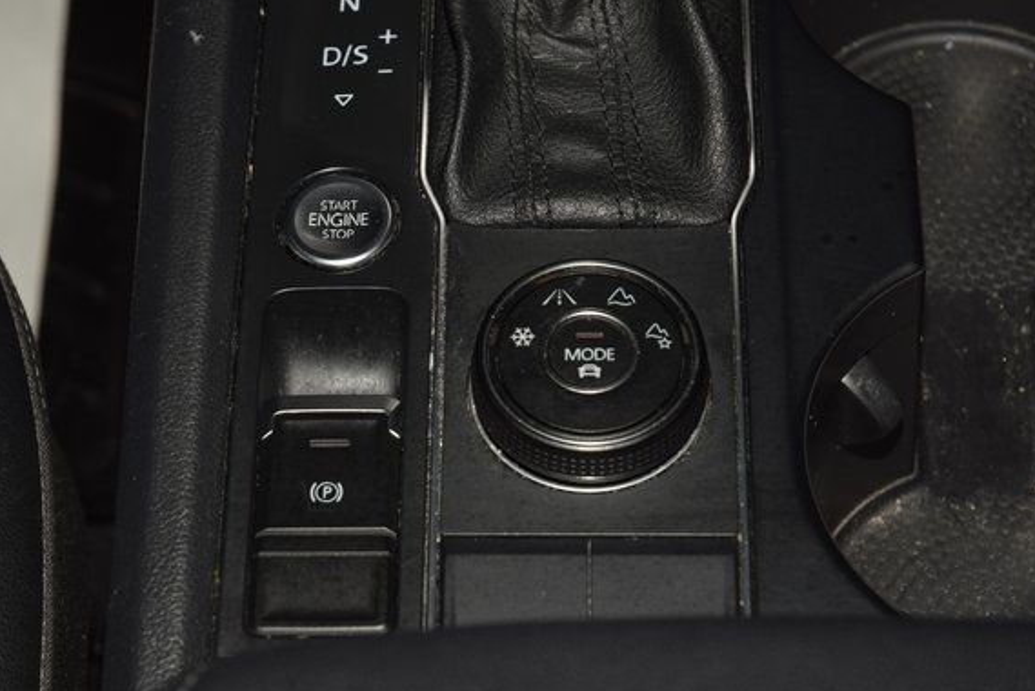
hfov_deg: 17.3
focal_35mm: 118
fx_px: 3394
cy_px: 330
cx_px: 460
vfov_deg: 11.6
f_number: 8
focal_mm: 70
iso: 100
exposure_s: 1/125
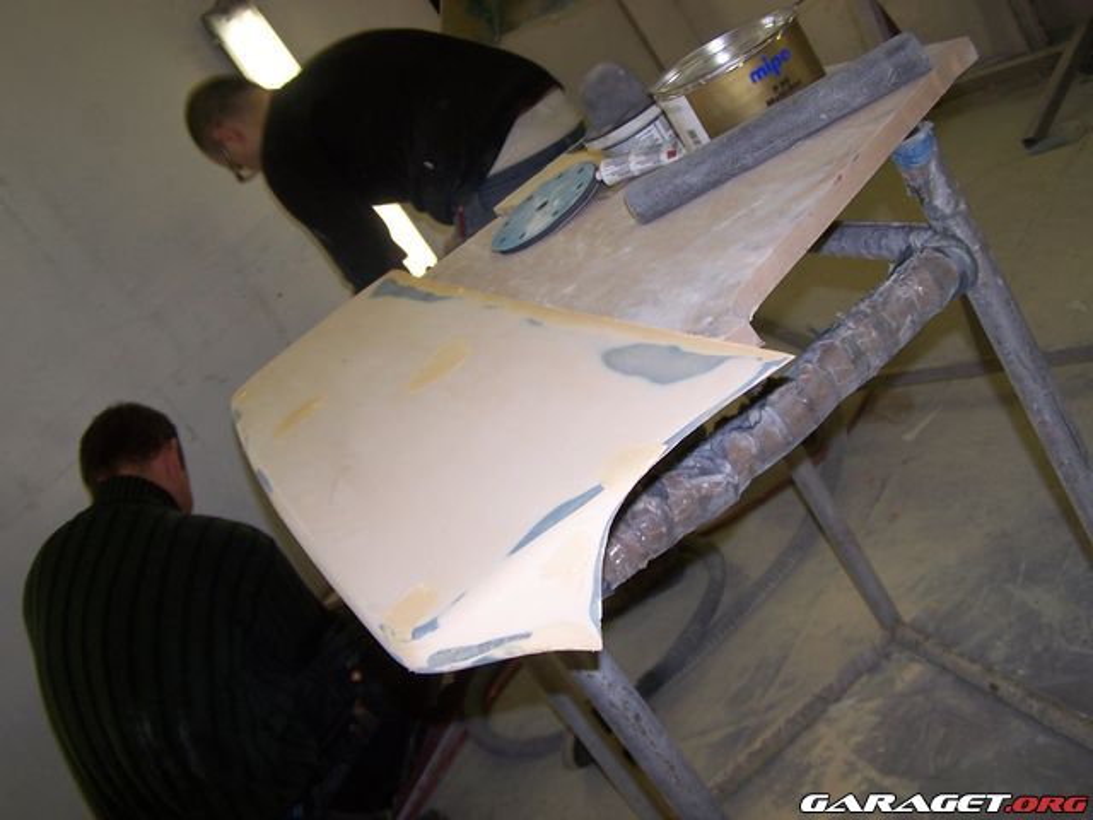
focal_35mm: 38
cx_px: 546
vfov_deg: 37.7
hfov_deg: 49.0
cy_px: 410
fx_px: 1200
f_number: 2.8
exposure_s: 1/60
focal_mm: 6.3
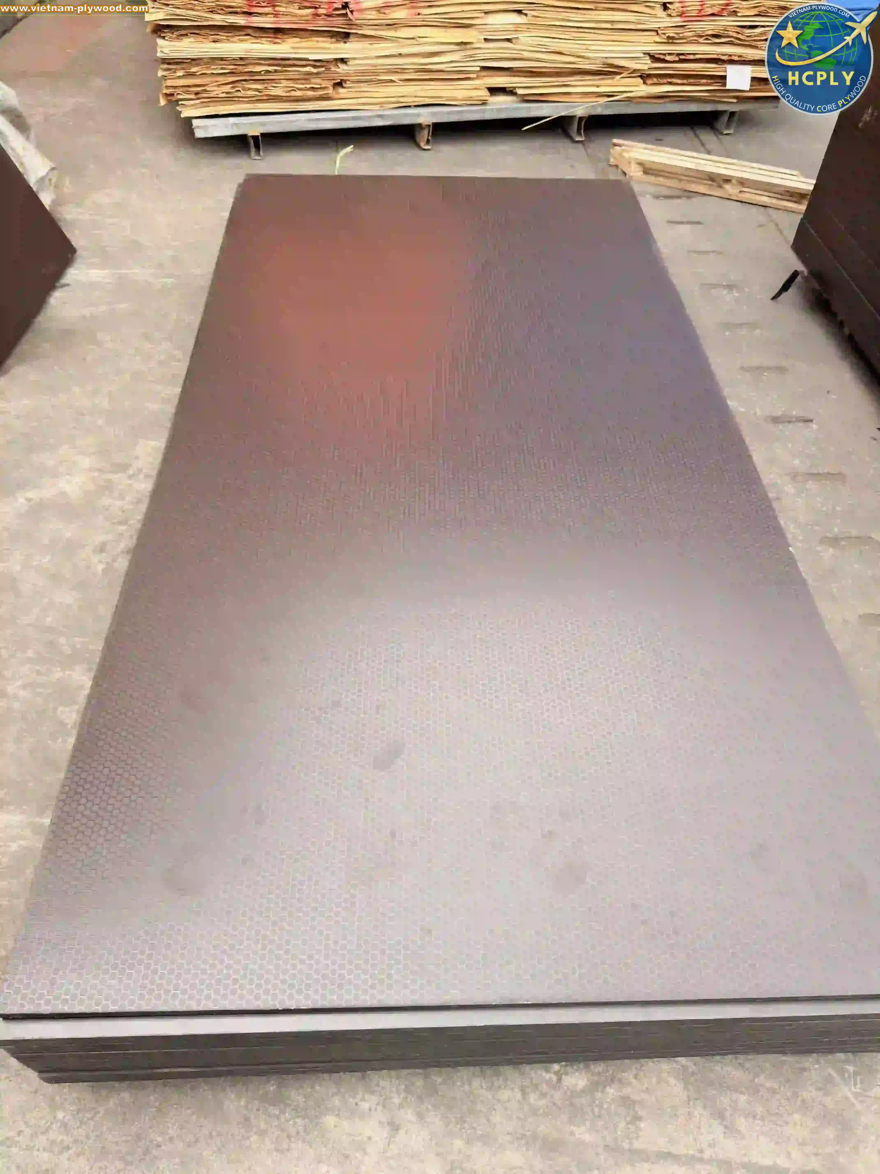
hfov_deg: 56.8
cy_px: 587
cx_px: 440
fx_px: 813
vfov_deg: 71.6
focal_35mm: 24
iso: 80
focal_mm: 6.76
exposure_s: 1/567
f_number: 1.78
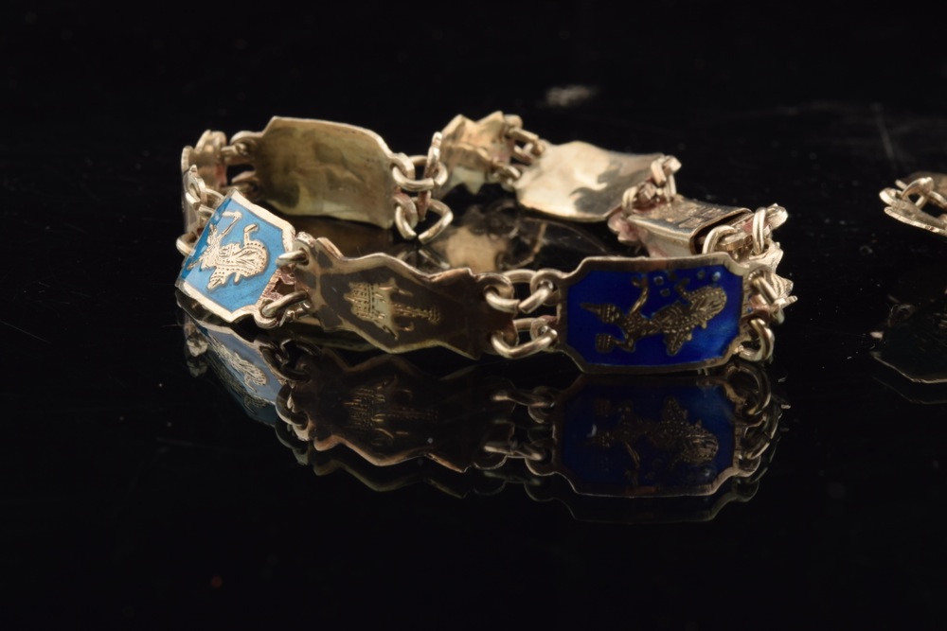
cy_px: 316
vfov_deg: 15.2
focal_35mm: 90
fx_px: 2368
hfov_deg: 22.6
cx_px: 474
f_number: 22
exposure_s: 1/125
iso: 100
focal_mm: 60
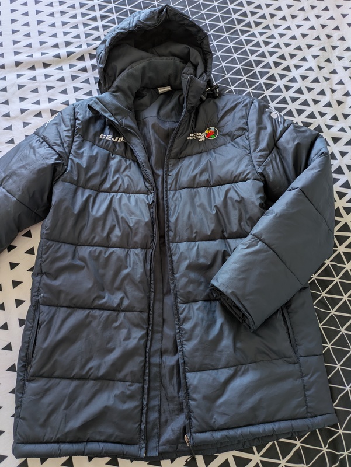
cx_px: 176
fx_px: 338
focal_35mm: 25
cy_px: 234
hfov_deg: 54.9
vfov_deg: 69.4
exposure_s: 1/25
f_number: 1.89
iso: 79
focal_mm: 5.43
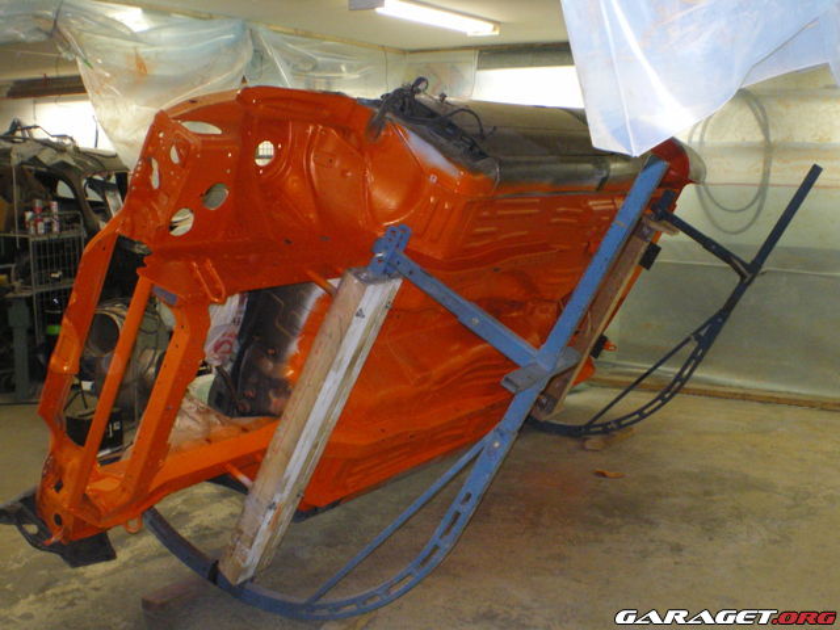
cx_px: 420
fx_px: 922
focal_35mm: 38
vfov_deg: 37.7
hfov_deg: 49.0
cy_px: 315
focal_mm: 6.3
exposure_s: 1/30
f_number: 4.6
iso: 400
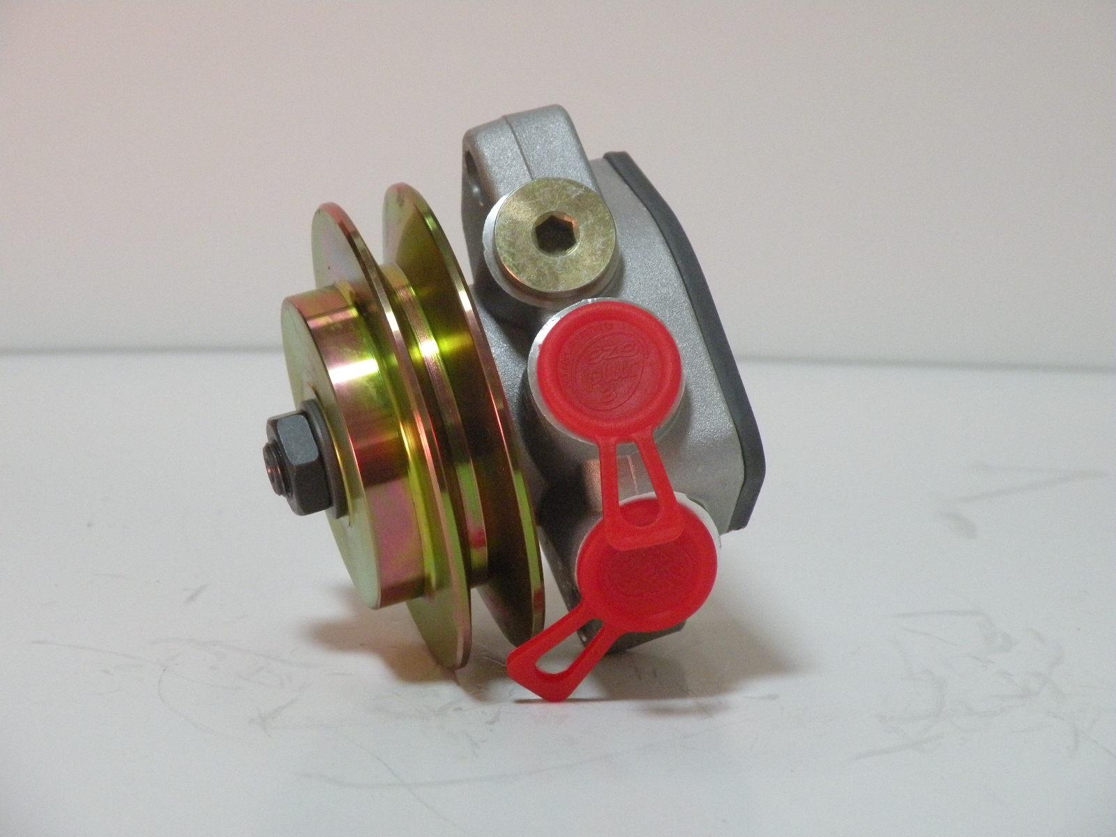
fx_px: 5481
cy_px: 418
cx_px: 558
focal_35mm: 170
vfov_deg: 8.7
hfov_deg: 11.6
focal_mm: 30.1
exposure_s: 1/16.3
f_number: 4.5
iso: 400
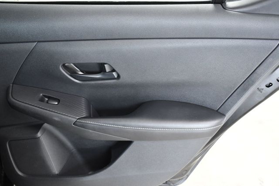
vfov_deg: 23.8
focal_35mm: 57
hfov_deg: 35.1
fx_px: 442
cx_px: 140
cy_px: 93
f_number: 5.6
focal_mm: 38
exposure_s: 1/125
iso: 2500
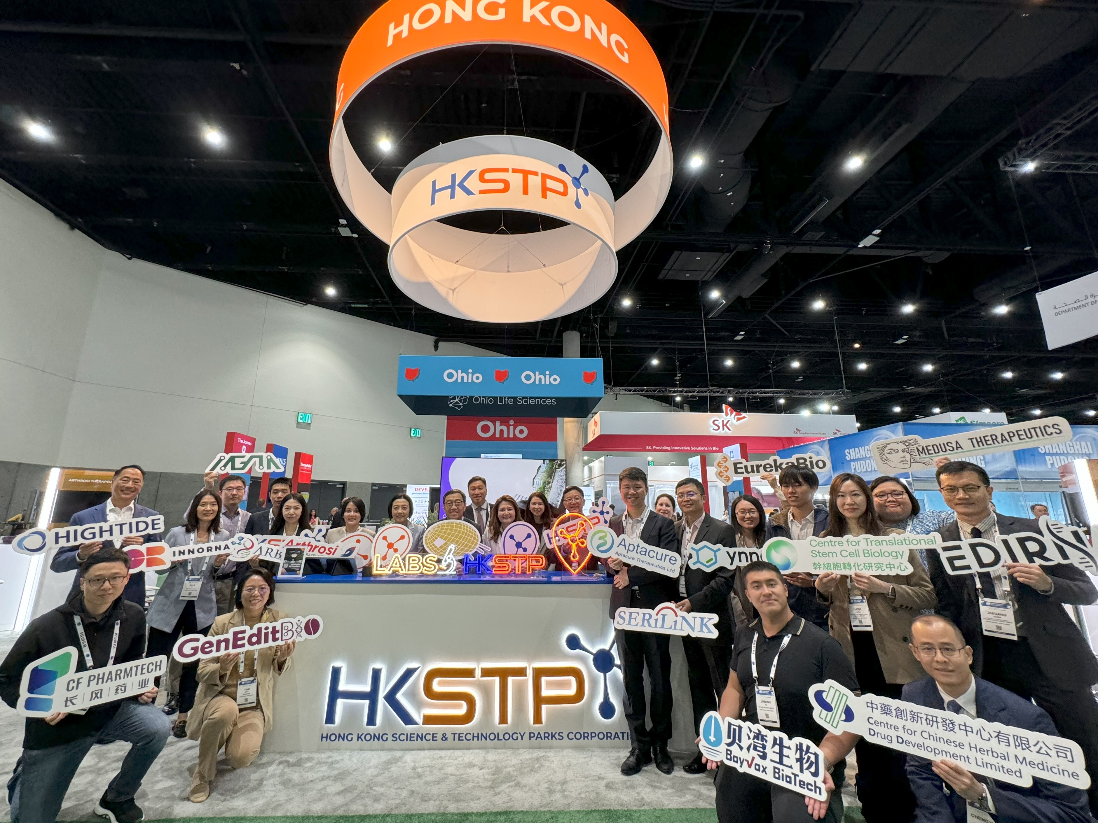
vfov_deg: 81.7
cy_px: 400
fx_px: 476
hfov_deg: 98.1
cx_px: 522
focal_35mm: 15
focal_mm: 2.22
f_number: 2.2
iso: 250
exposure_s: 1/120
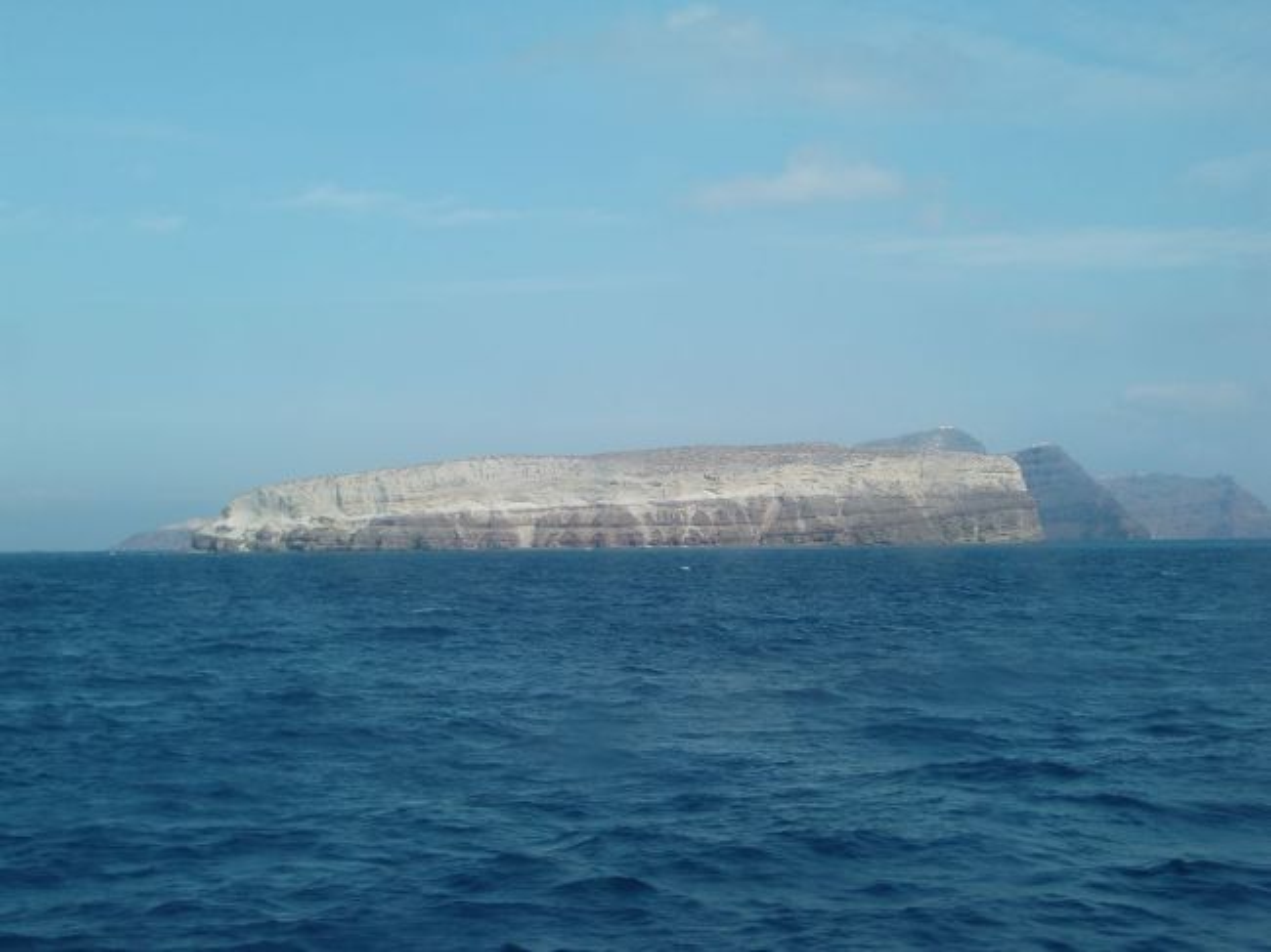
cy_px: 476
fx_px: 2422
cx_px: 636
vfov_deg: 22.2
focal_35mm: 66
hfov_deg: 29.4
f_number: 4.1
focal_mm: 11.7
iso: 64
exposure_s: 1/320
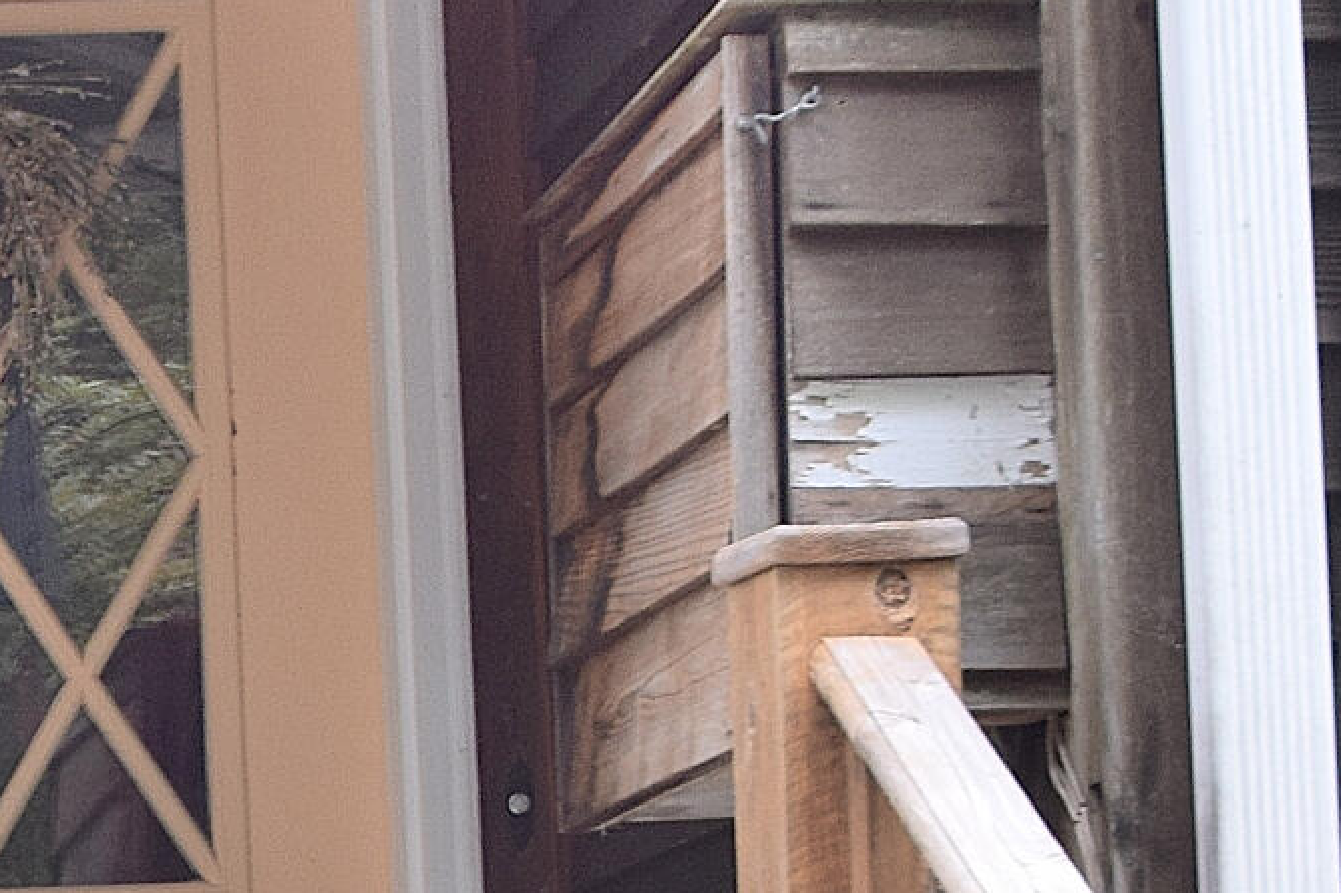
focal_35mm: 162
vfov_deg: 8.3
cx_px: -720
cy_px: 1267
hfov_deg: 12.1
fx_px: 6031
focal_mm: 24
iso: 400
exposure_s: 1/125
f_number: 5.6
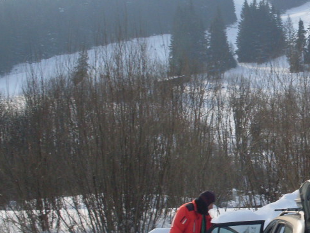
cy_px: 164
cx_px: 302
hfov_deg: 23.5
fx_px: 717
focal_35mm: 80
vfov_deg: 18.4
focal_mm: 6.3
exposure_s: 1/180
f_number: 8.4
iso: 80
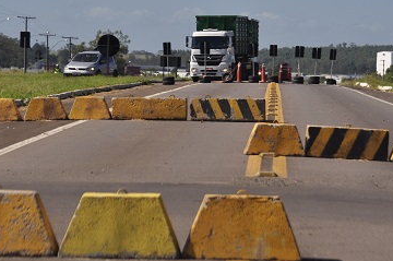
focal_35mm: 200
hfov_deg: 10.3
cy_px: 110
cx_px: 228
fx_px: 2180
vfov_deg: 6.8
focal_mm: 80
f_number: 5.6
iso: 200
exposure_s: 1/1600
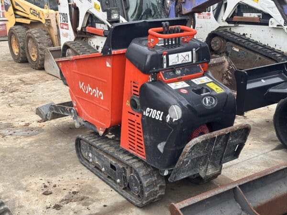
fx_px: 398
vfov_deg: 30.3
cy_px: 108
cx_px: 144
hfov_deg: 39.7
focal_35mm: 48
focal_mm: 6.86
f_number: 1.78
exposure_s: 1/121
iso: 50
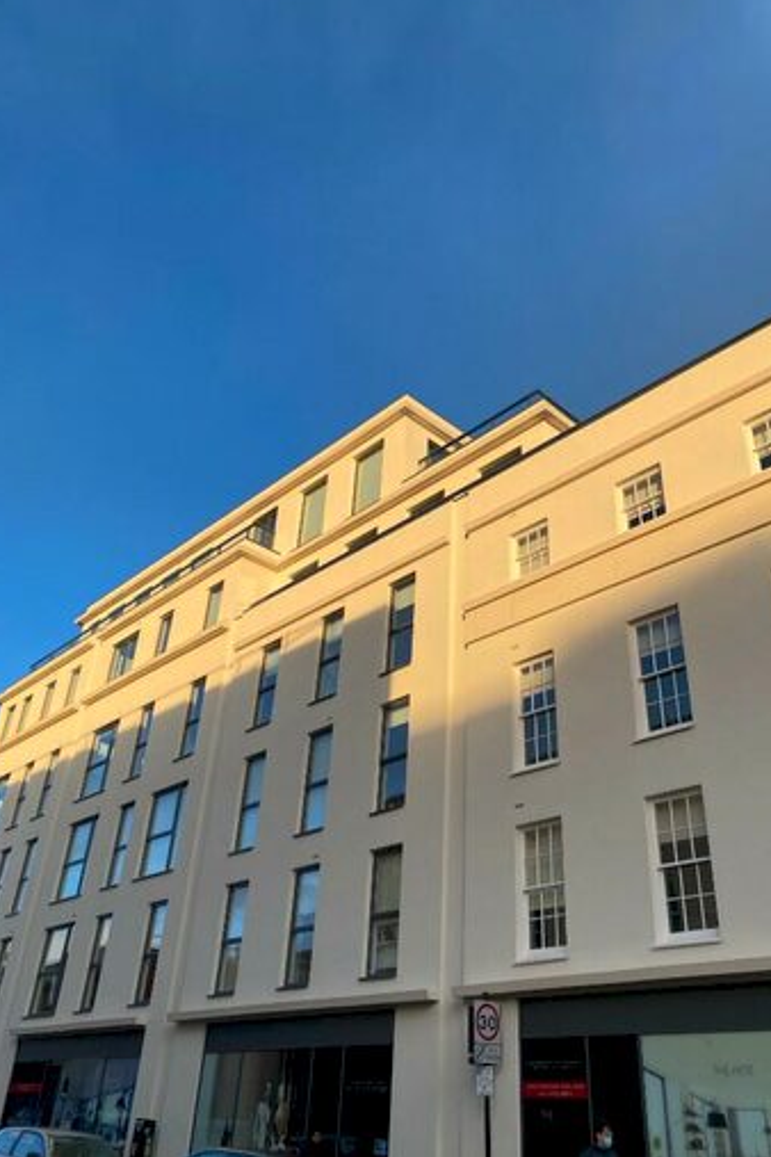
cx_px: 436
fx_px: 899
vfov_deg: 65.5
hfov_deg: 46.3
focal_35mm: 28
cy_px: 563
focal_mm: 4.25
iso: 32
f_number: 1.8
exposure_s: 1/541
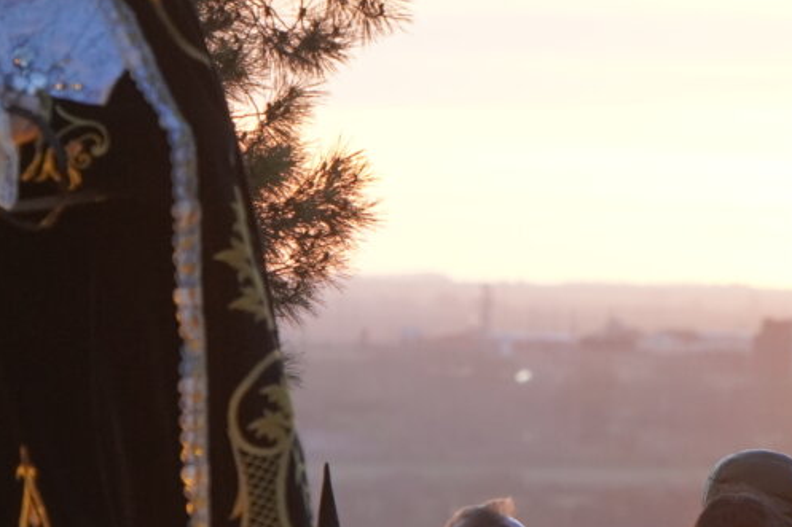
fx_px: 13415
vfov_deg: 2.3
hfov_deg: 3.4
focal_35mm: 610
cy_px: 343
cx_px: 529
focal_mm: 158
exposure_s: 1/250
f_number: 5.6
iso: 1250
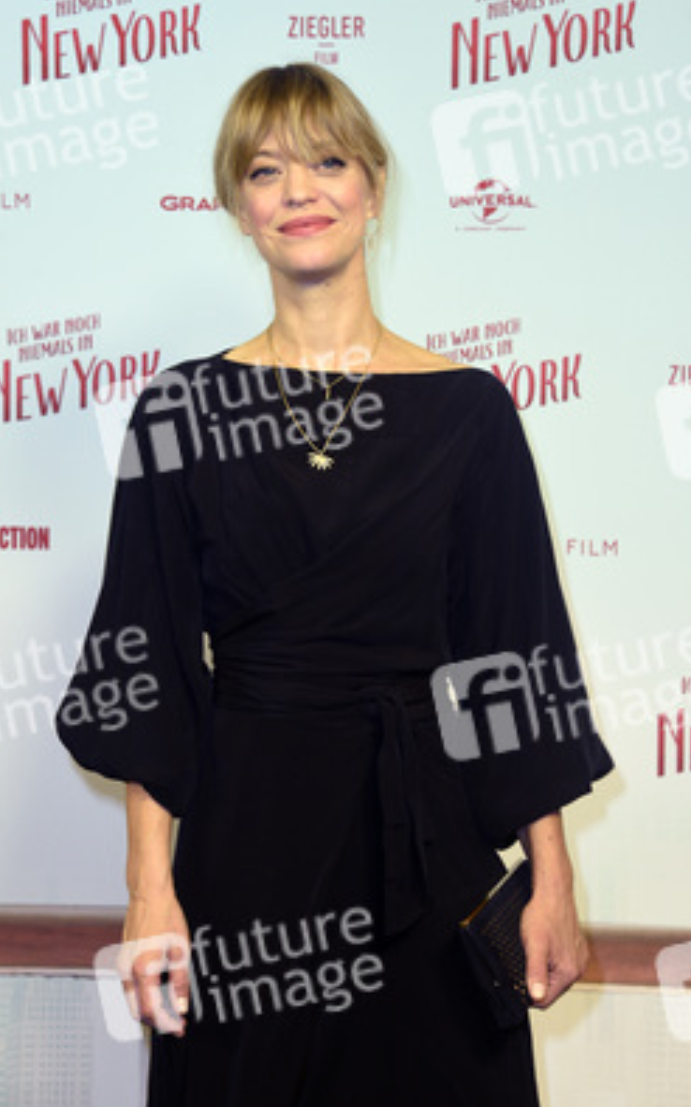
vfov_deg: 23.6
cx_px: 322
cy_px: 554
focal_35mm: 88
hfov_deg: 14.8
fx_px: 2653
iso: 1250
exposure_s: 1/160
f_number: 5.6
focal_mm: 85
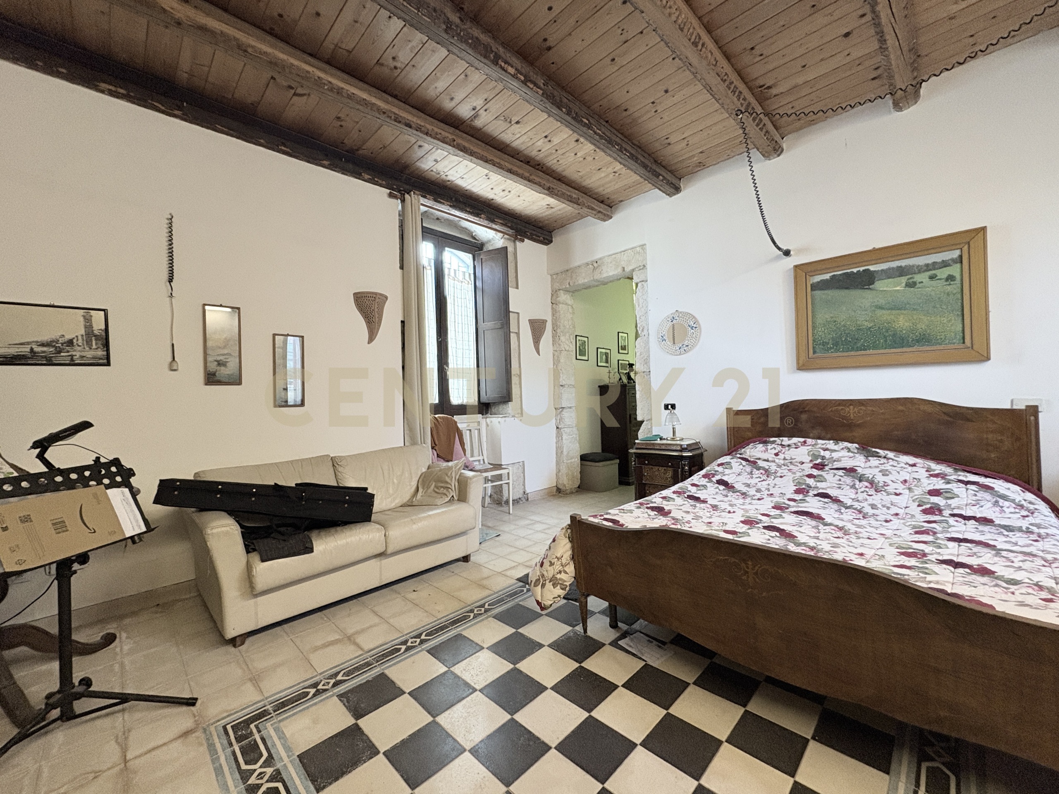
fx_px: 428
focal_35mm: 14
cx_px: 530
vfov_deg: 85.7
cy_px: 397
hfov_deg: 102.1
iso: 250
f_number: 2.2
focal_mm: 2.22
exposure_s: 1/50
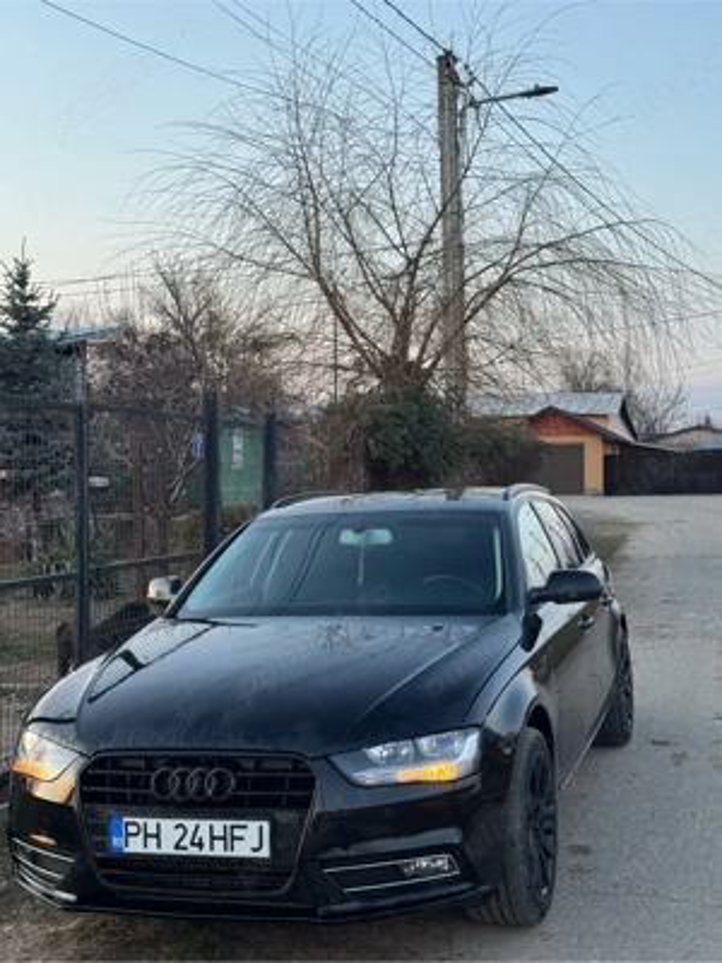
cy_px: 482
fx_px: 1335
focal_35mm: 48
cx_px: 361
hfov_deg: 30.3
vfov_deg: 39.7
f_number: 1.78
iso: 80
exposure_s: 1/121
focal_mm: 6.76
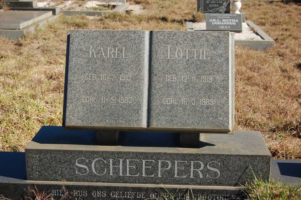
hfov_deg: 31.9
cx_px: 150
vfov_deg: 21.5
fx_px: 526
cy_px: 100
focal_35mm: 63
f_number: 6.3
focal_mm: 42
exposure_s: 1/400
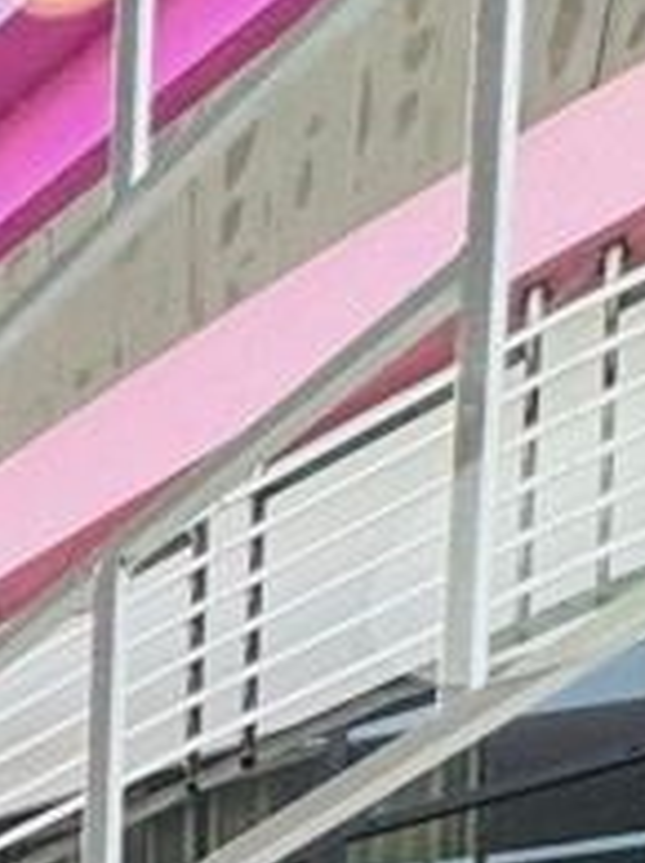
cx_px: -792
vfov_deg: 13.7
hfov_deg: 14.7
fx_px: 1843
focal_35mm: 74
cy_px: 2255
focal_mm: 2.22
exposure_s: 1/485
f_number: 2.2
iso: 40
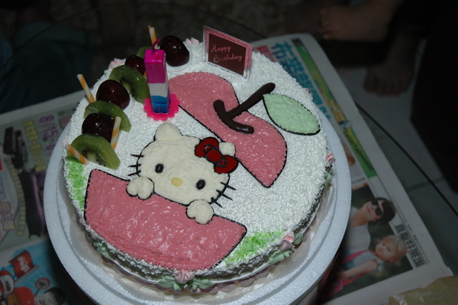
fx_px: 667
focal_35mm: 52
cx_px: 229
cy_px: 152
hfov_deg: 37.9
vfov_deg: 25.7
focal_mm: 35
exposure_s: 1/250
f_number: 4.2
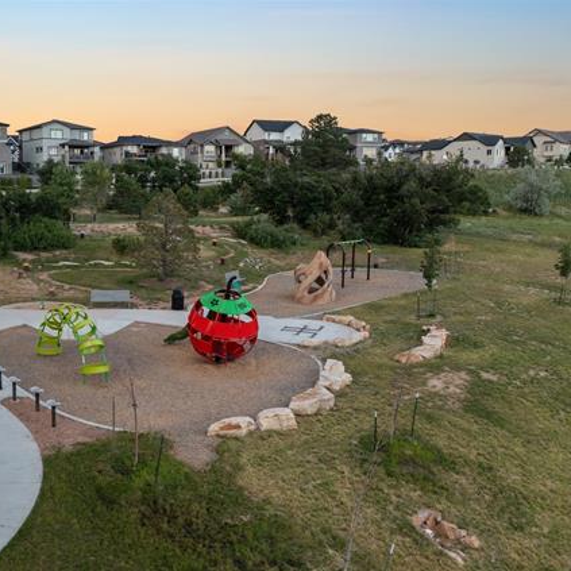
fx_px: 672
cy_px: 286
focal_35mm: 36
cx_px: 161
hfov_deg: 44.9
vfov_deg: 46.0
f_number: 3.2
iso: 100
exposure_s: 1/50
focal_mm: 10.26
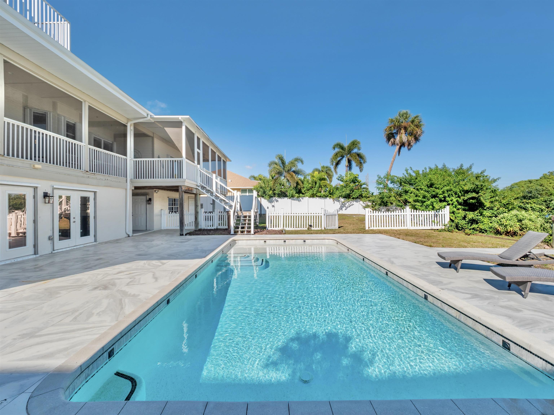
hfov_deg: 102.1
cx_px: 277
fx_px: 224
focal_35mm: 14
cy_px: 208
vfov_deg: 85.7
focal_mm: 7
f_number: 7.1
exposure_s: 1/250
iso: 200
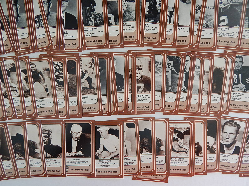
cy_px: 93
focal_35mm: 22
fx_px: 158
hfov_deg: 76.4
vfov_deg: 61.1
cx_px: 124
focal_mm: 4
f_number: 3
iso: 220
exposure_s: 1/30
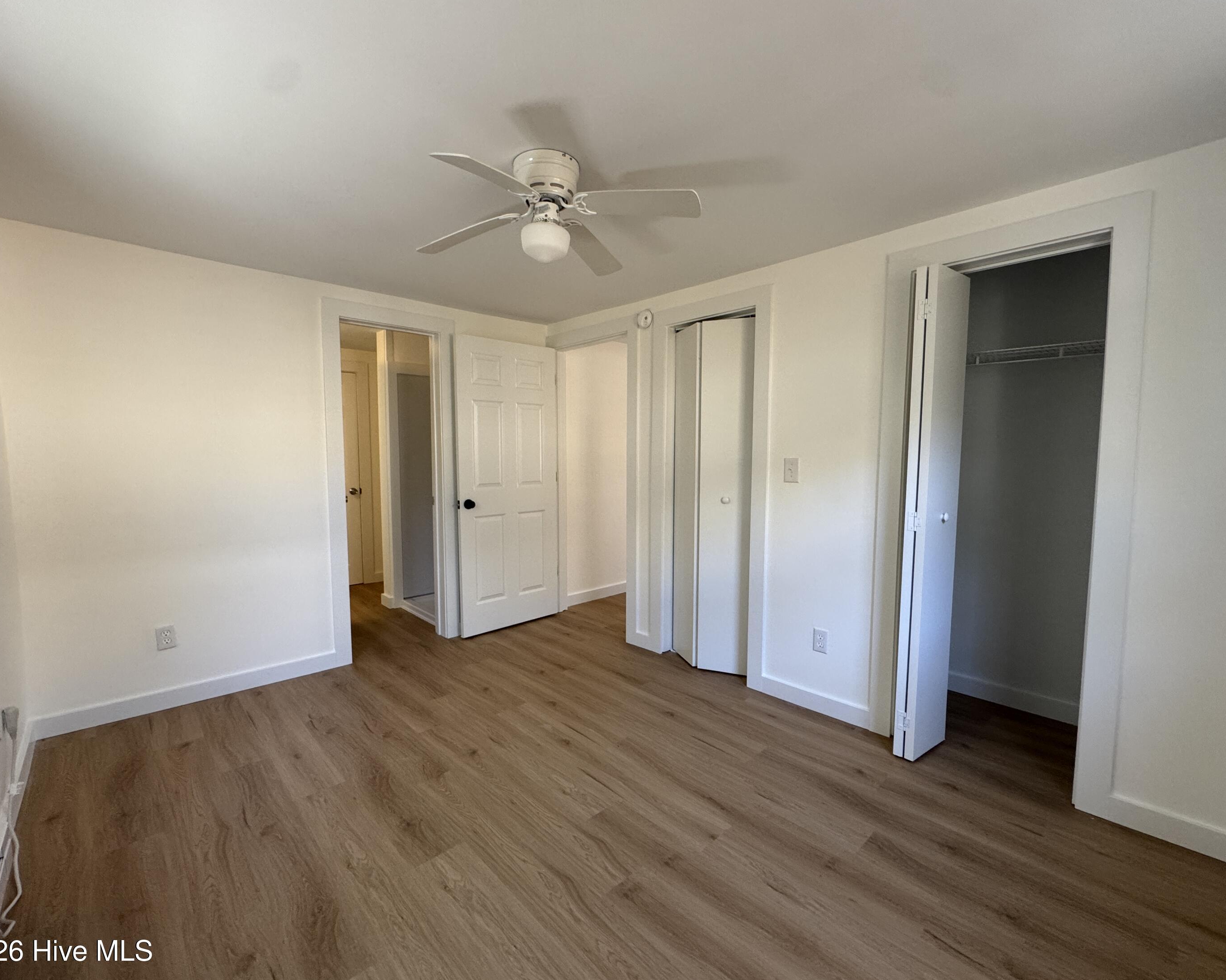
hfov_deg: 96.8
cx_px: 611
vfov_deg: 84.0
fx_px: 544
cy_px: 493
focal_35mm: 15
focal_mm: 2.22
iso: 250
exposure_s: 1/120
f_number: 2.2
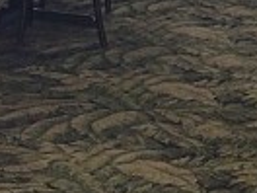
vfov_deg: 6.7
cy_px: -394
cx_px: -72
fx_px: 1492
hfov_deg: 9.7
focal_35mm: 201
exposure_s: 1/60
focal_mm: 5.4
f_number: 1.8
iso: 160
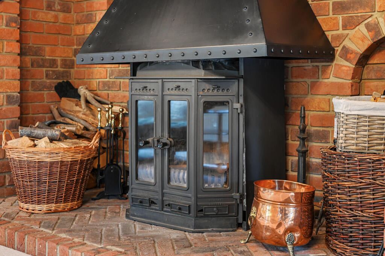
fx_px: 534
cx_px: 192
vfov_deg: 26.9
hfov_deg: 39.6
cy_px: 128
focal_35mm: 50
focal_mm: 50
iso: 2500
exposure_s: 1/2.5
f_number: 5
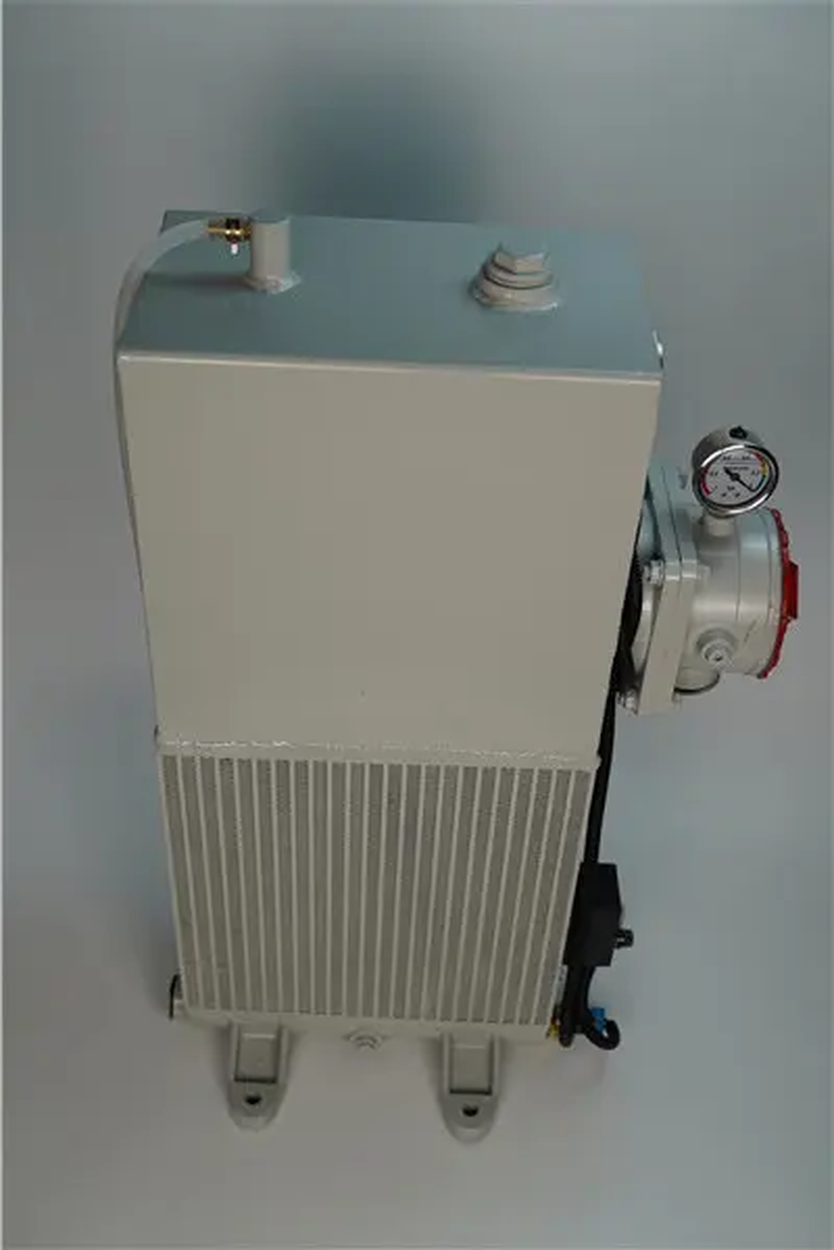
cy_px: 625
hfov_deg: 34.2
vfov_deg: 49.6
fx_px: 1355
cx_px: 417
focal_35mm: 39
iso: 400
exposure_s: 1/200
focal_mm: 39
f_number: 5
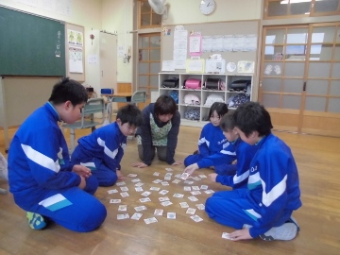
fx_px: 255
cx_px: 170
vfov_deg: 53.1
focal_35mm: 26
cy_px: 128
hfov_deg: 67.3
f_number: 3.5
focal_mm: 4.6
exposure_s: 1/60
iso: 400
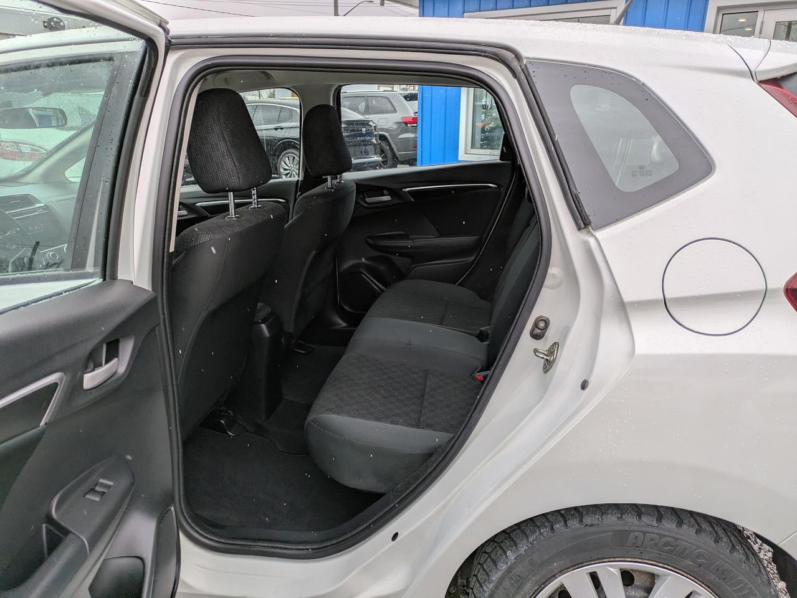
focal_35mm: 25
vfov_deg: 54.9
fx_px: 576
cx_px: 398
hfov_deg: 69.4
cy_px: 299
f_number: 1.89
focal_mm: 5.43
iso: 44
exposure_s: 1/312
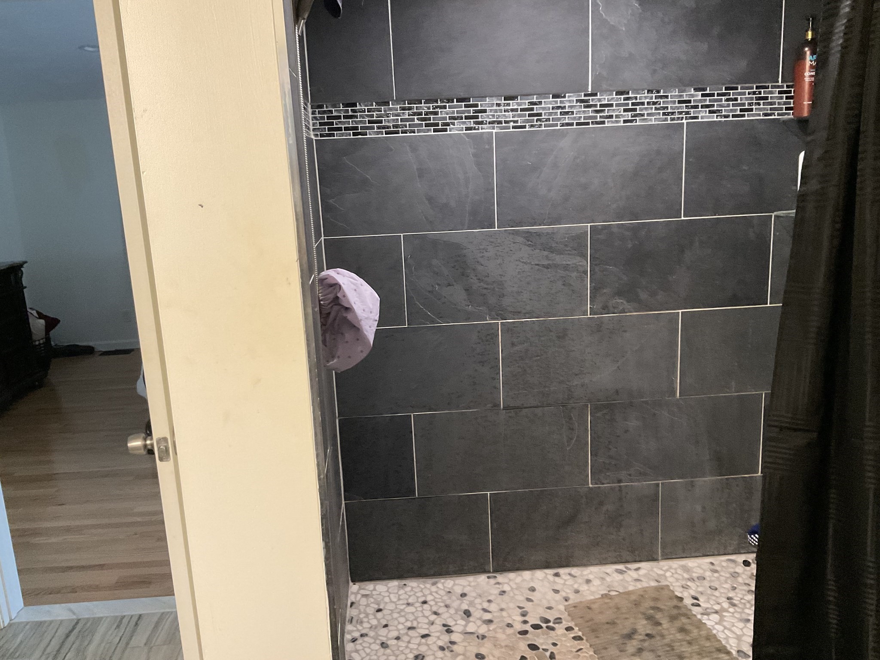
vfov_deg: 48.2
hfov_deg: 61.7
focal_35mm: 29
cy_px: 330
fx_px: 737
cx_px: 440
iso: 200
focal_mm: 3
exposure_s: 1/60
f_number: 1.8
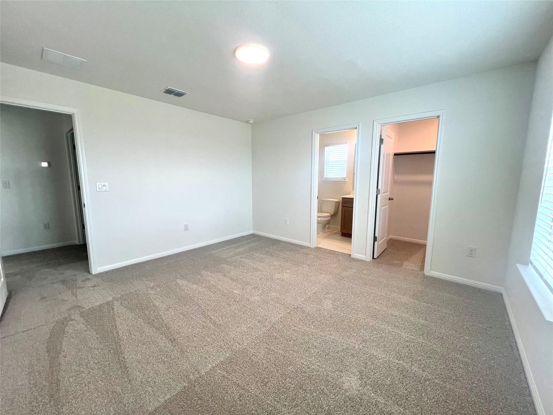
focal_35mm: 13
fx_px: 208
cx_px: 276
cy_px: 208
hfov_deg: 106.2
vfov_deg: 89.9
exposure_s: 1/120
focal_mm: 1.57
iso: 80
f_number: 1.8
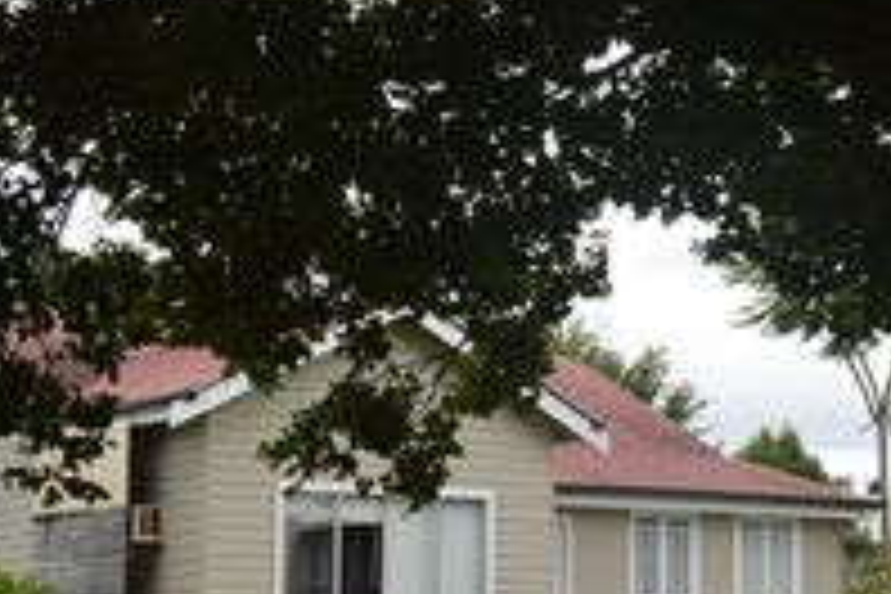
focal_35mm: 96
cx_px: 810
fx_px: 2380
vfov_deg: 14.2
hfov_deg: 20.7
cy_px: 349
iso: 100
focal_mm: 27
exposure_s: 1/200
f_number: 7.1
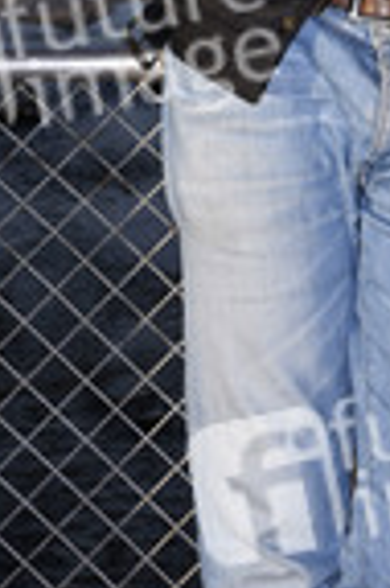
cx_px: 517
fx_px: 2639
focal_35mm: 162
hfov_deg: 8.3
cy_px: -148
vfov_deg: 12.4
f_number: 10
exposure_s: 1/160
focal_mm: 58
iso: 200
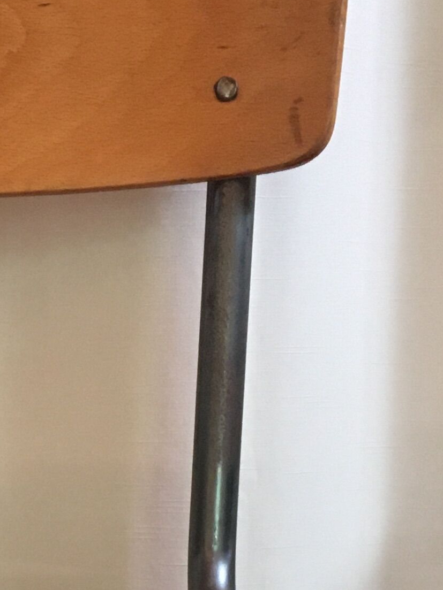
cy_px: 899
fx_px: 1809
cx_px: -22
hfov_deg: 13.7
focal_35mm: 106
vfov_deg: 16.7
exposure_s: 1/33
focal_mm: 4.15
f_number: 2.2
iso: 160
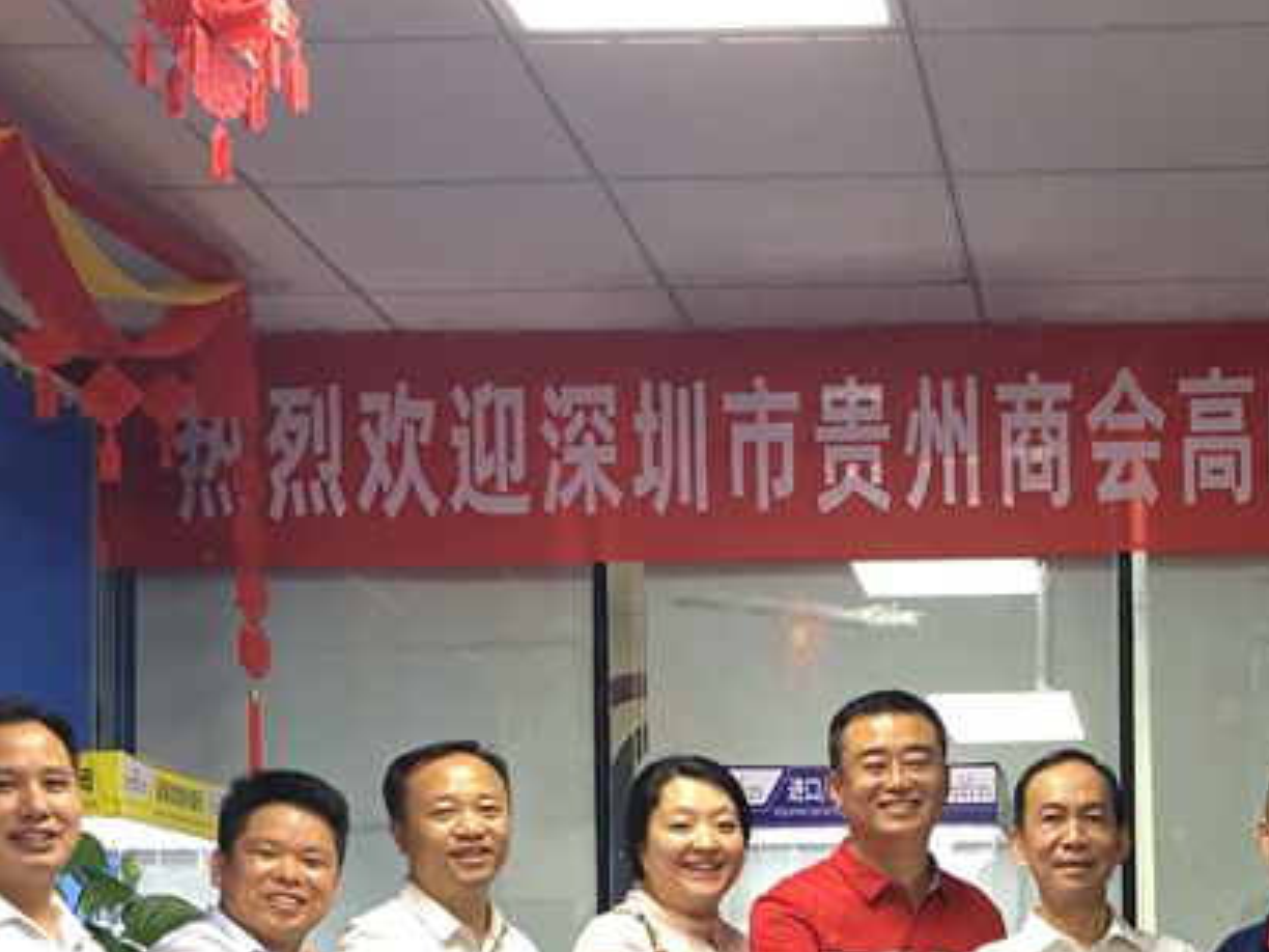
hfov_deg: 26.4
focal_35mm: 71
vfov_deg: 19.7
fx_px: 2603
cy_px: 1086
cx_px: 1154
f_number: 2.2
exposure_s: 1/17
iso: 50
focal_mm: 4.15
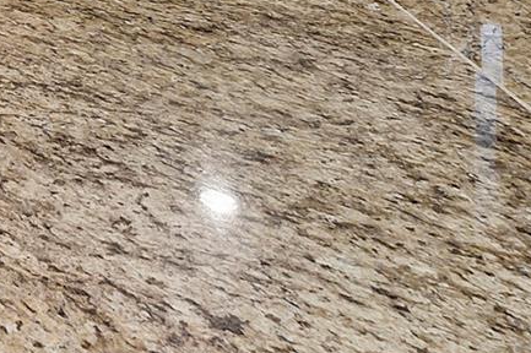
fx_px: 1046
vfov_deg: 14.4
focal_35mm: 71
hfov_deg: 22.6
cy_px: -435
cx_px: -289
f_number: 11
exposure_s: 1.6
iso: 160
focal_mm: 10
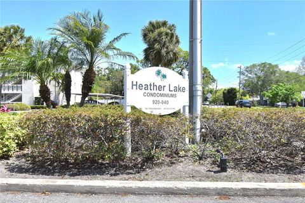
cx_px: 152
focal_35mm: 30
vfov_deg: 43.6
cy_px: 102
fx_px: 254
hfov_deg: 61.9
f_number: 10
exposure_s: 1/400
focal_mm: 20
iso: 200
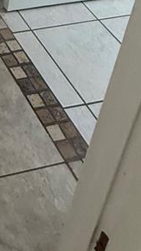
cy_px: -179
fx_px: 420
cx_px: -160
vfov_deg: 22.6
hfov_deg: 14.8
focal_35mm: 63
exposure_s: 1/99
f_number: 2.2
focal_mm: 2.22
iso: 200
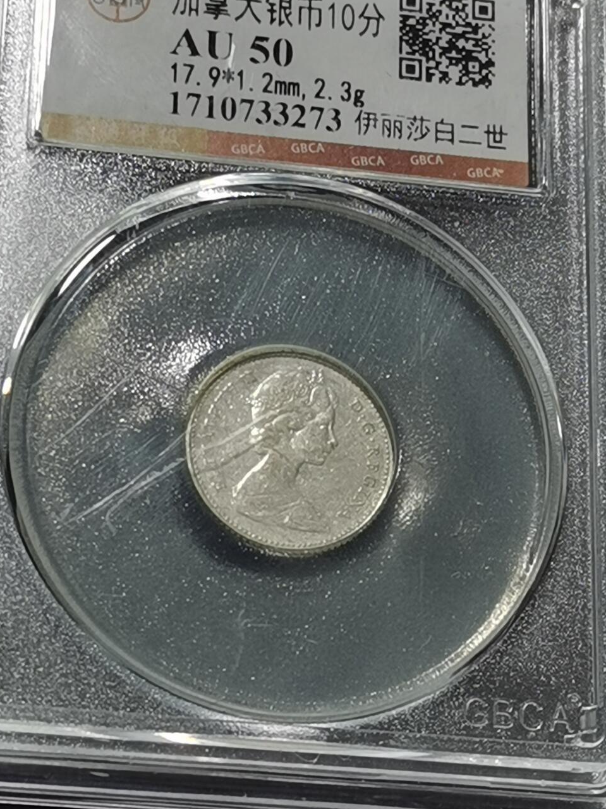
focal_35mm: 114
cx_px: 269
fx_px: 2661
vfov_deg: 17.3
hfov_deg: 13.0
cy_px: 334
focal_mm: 5.58
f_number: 1.8
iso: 50
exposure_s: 1/120
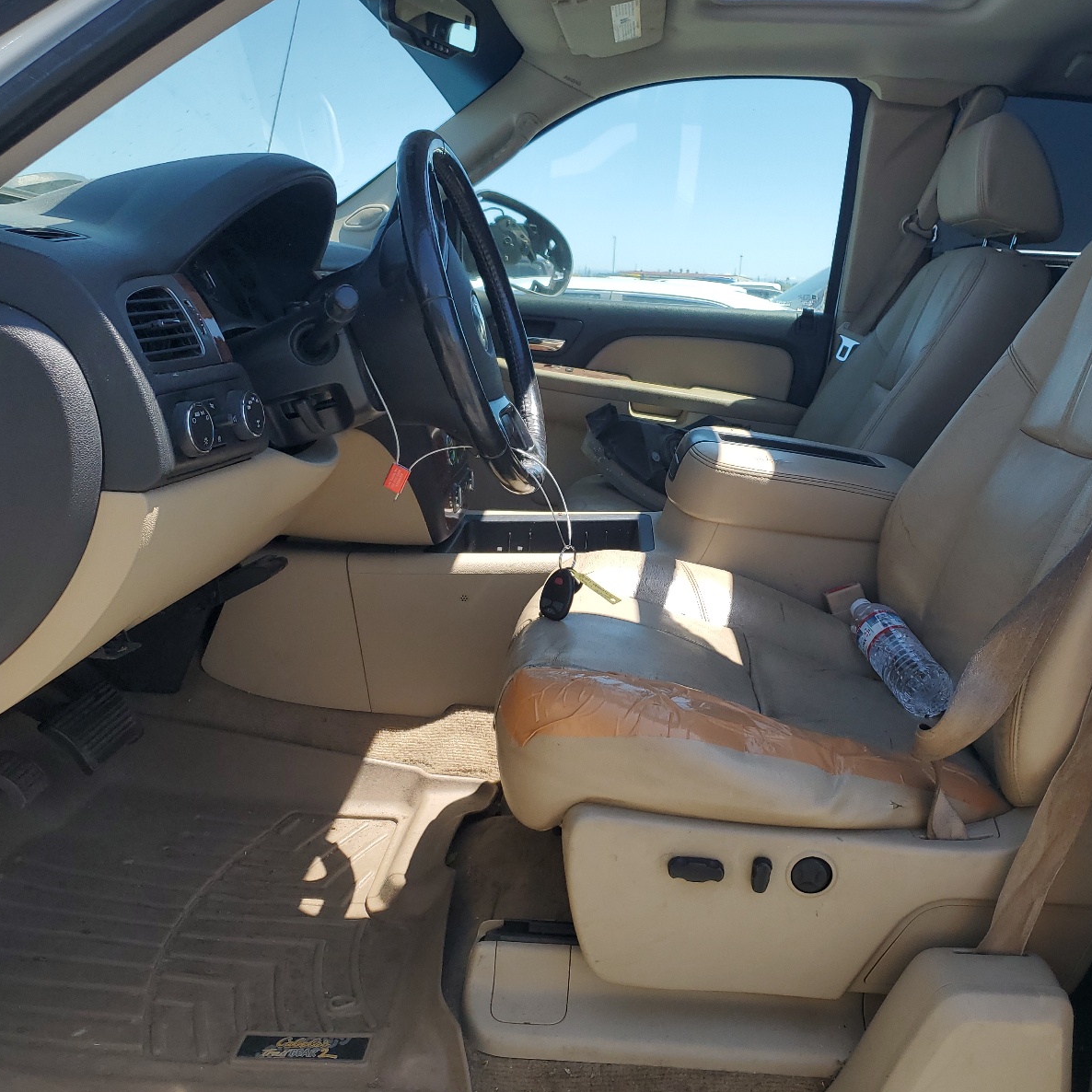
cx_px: 624
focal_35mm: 31
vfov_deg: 52.5
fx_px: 1106
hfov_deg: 52.3
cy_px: 544
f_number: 1.5
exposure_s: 1/1429
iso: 50
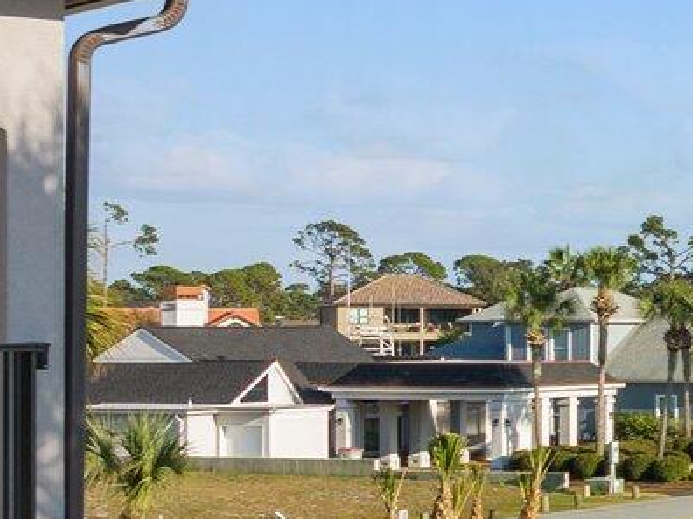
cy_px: 305
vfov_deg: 11.9
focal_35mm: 124
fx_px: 2482
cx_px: 1507
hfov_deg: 13.1
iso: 100
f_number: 5
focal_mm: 12.29
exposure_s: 1/400
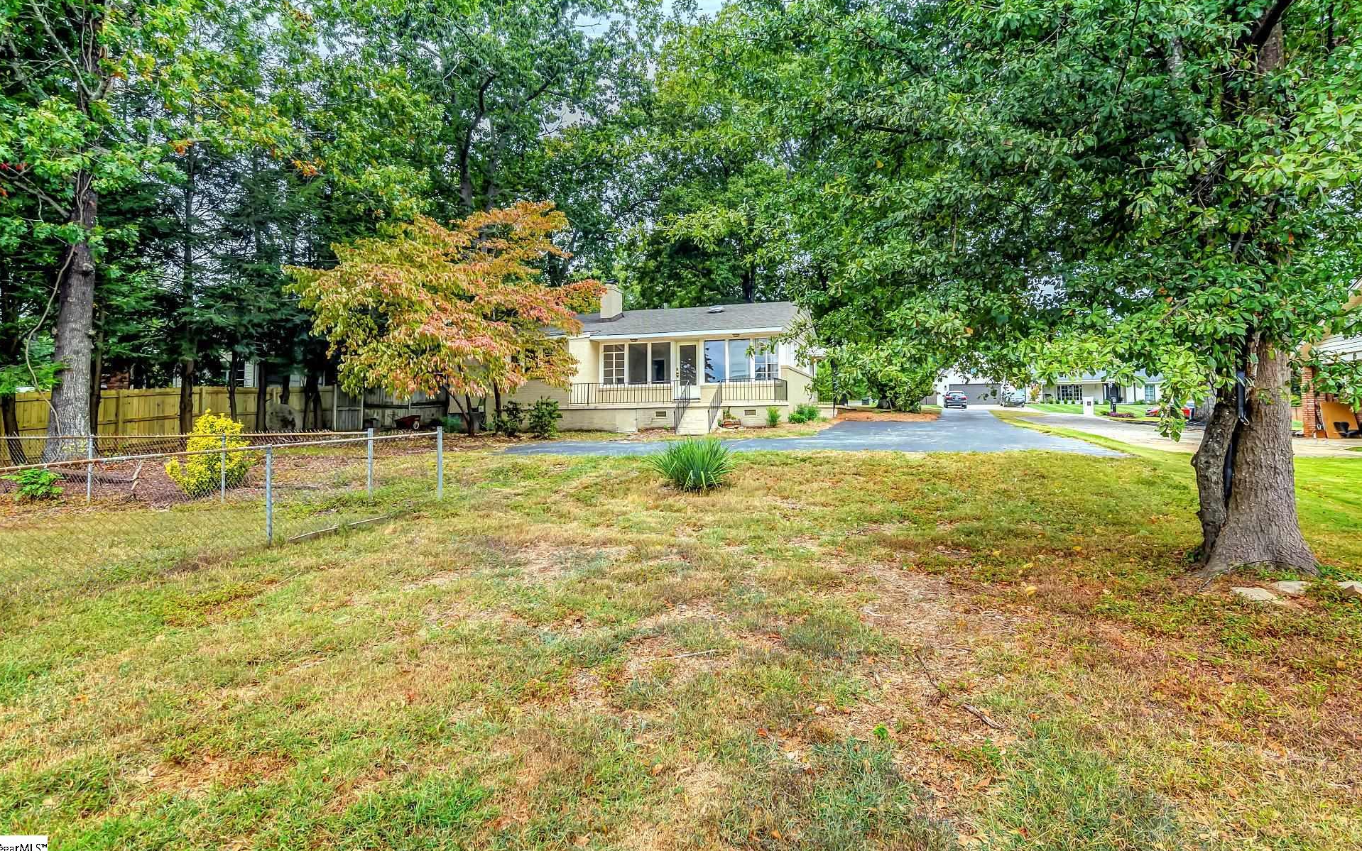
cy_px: 384
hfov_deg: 94.4
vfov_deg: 67.8
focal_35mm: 17
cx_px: 692
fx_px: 631
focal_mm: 11
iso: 200
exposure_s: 1/100
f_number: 7.1
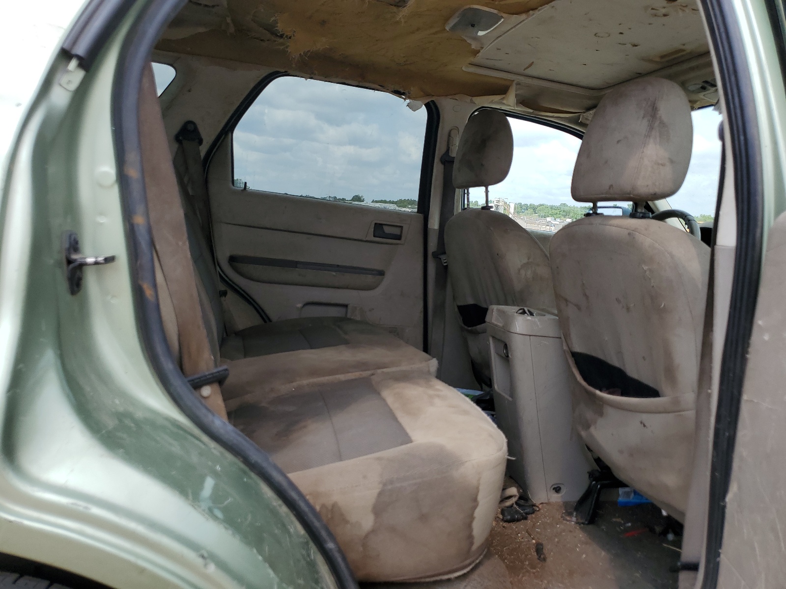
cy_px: 294
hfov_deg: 67.3
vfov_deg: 53.1
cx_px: 393
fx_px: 590
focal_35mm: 26
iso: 50
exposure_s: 1/1429
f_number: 1.5
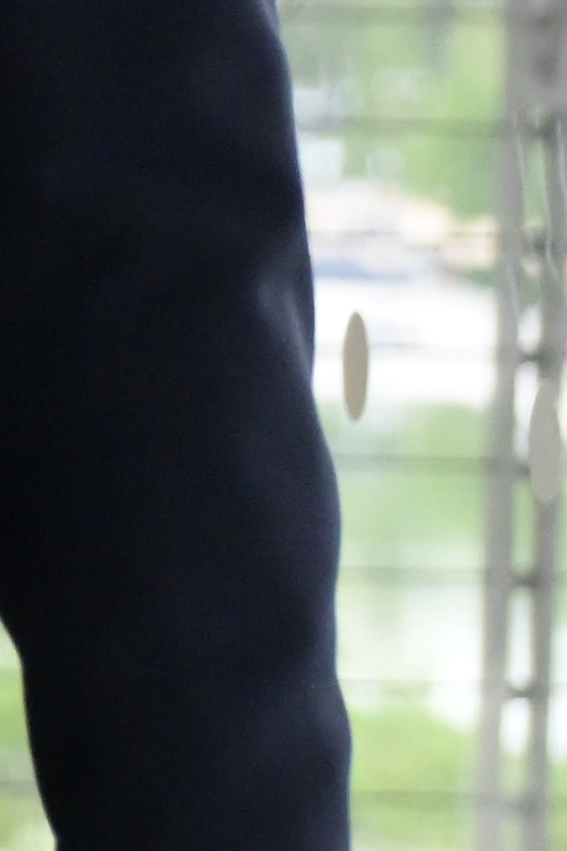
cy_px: -307
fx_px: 10144
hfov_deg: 2.9
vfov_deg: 4.8
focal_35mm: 429
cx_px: -2706
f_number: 4
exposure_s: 1/1600
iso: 2500
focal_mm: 52
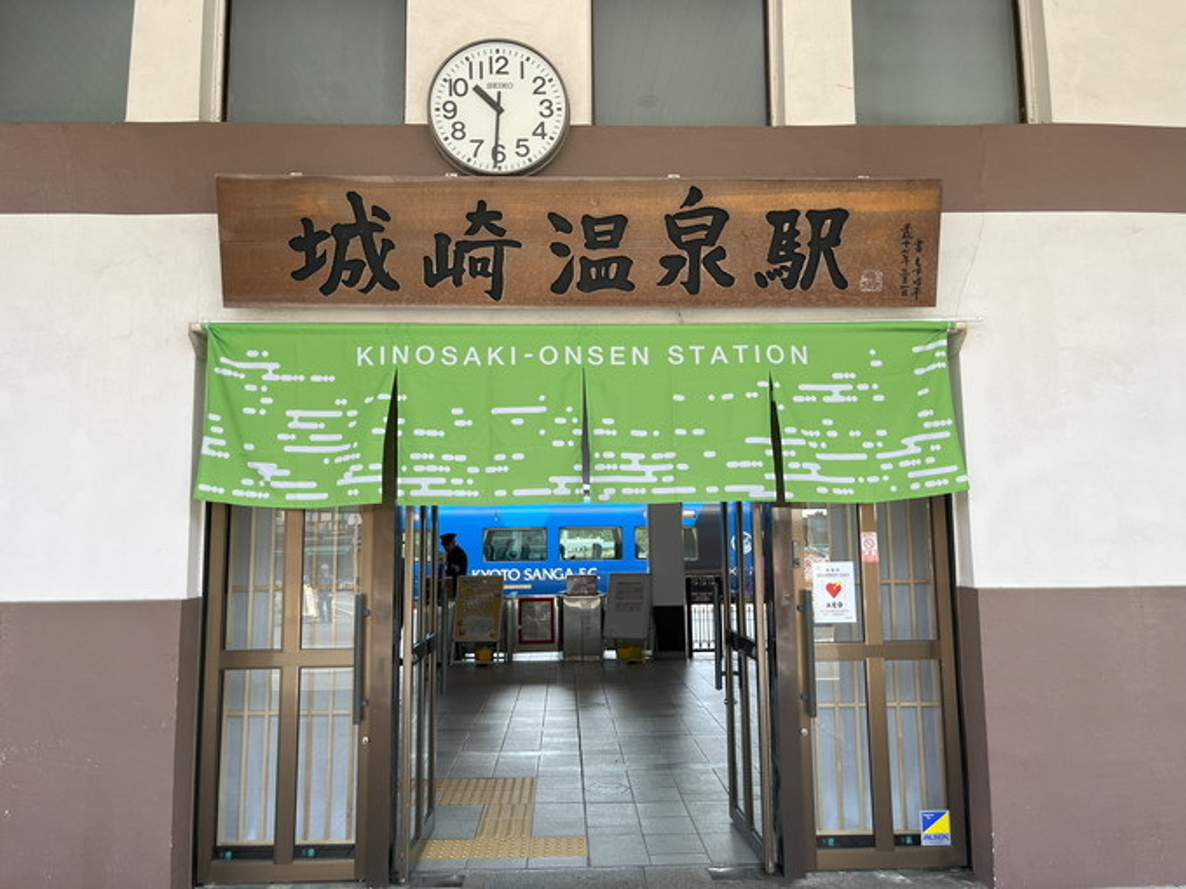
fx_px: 891
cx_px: 593
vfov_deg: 53.1
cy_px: 444
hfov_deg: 67.3
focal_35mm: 26
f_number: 1.6
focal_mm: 5.1
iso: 50
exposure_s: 1/552
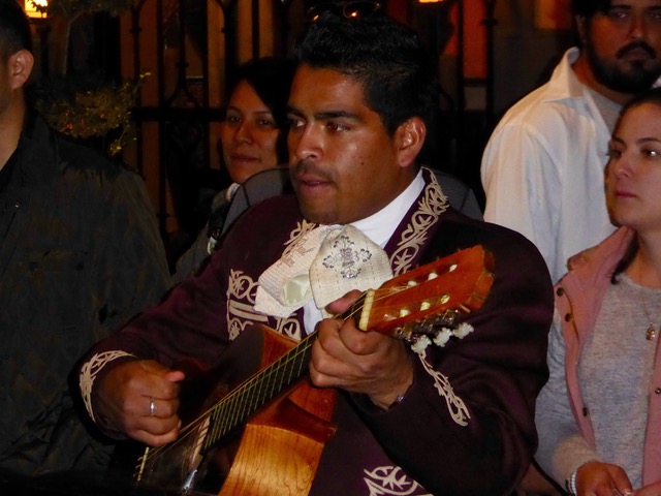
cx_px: 330
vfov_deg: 11.0
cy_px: 248
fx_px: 2578
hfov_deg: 14.6
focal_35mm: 135
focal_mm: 24.2
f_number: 5.3
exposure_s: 1/60
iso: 1000
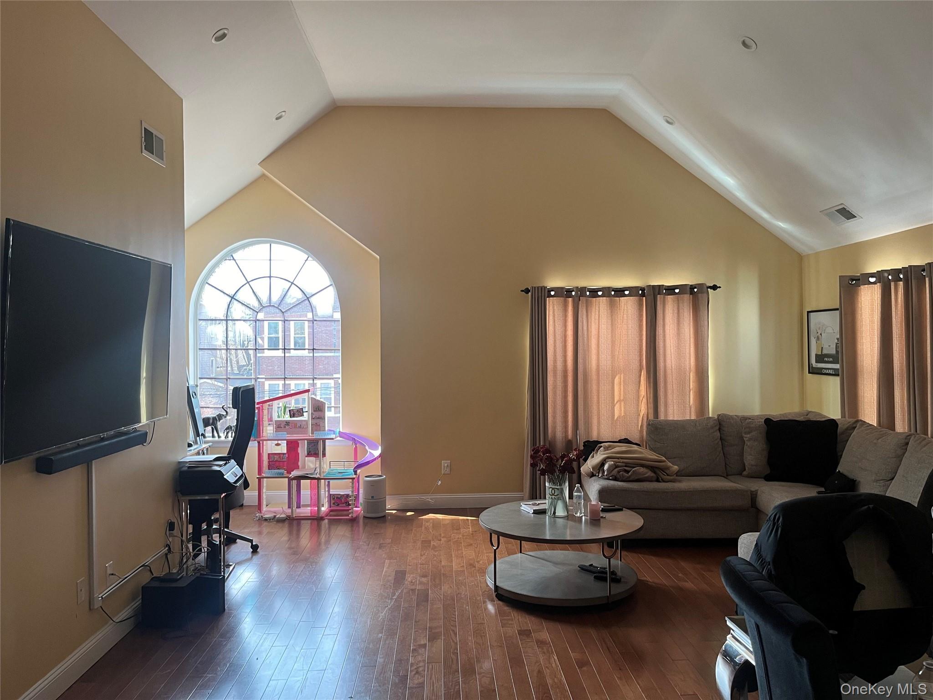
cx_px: 466
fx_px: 701
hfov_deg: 67.3
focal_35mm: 26
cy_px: 350
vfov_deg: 53.1
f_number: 1.6
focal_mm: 5.1
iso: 80
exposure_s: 1/60
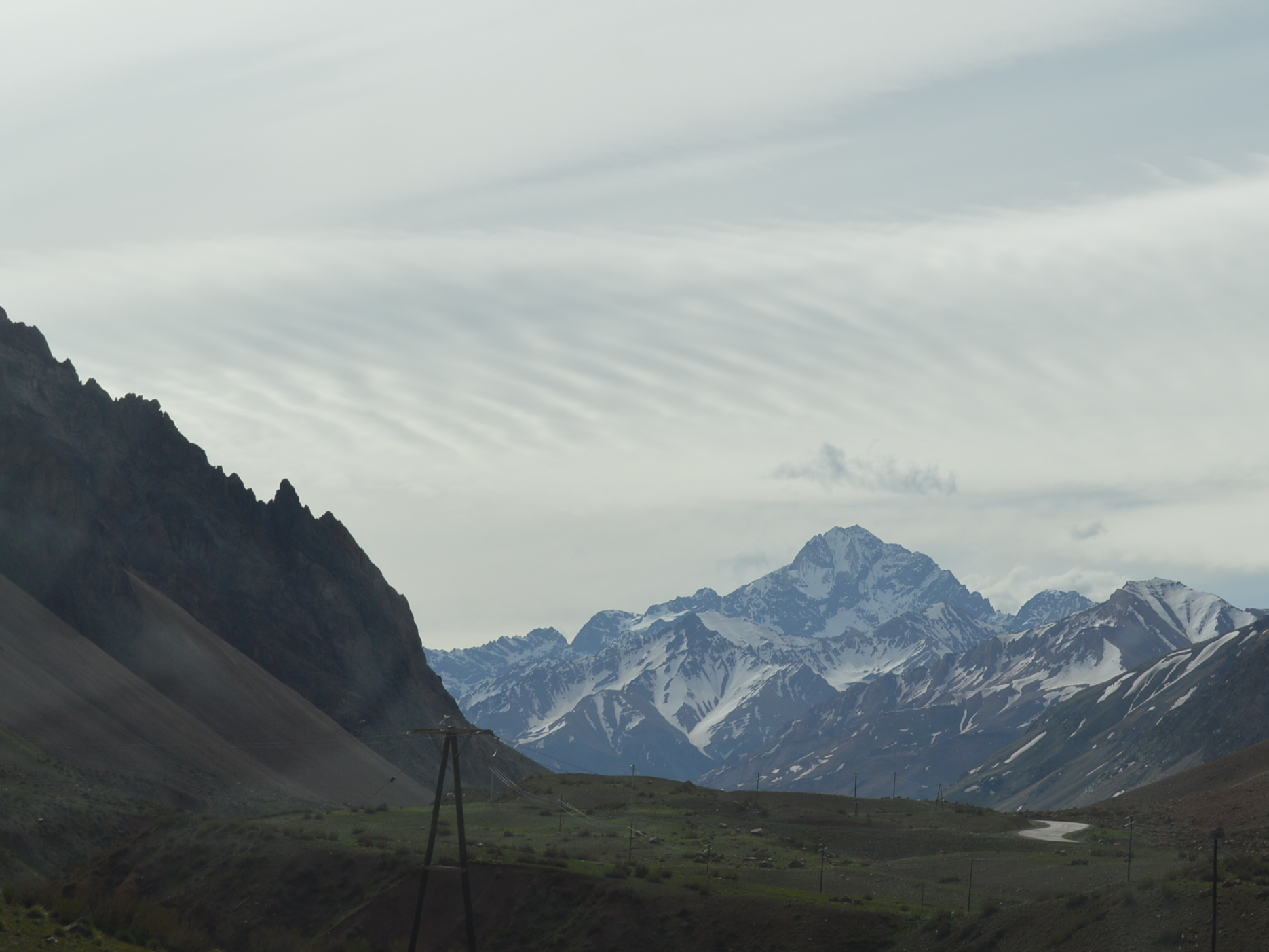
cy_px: 424
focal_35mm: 102
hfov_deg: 19.2
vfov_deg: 14.5
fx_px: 3739
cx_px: 861
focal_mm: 44
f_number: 10
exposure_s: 1/400
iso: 100
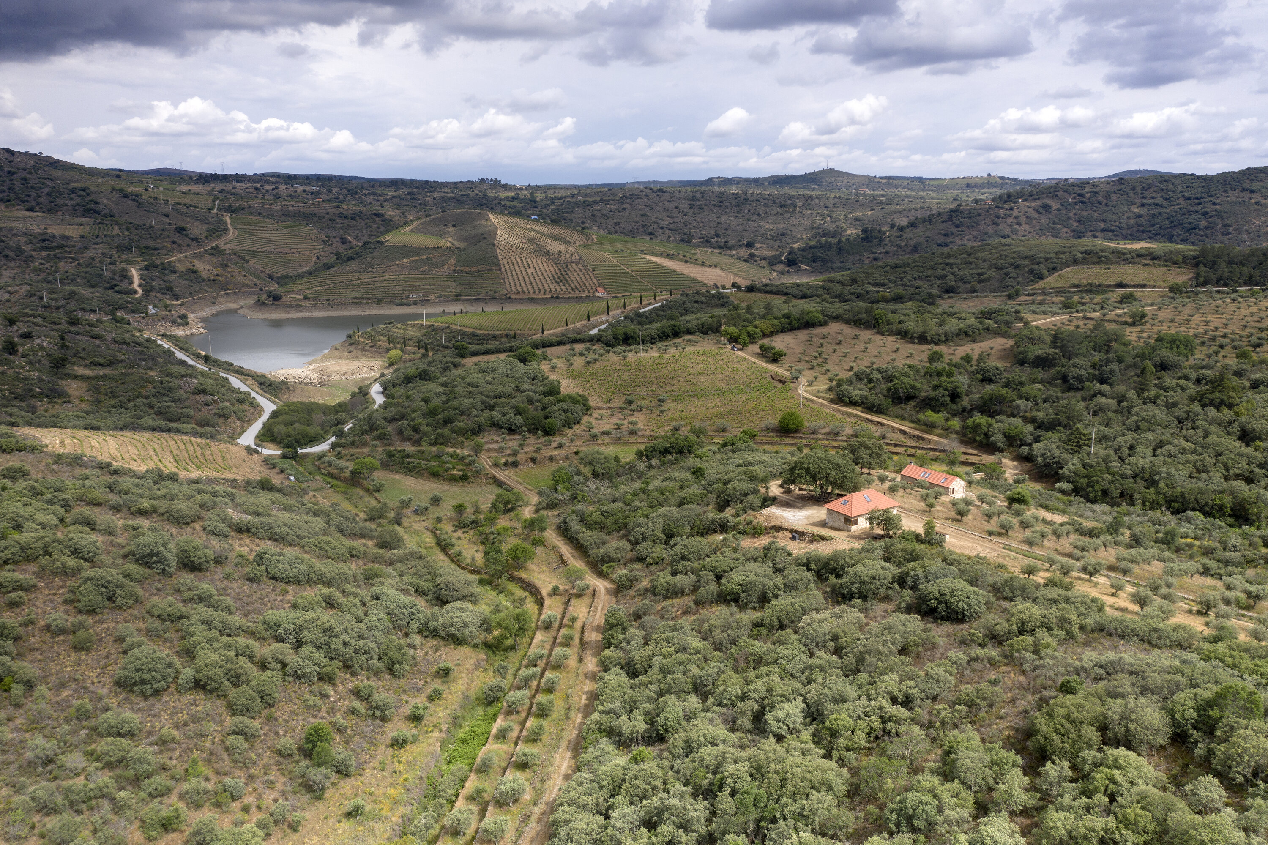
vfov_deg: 46.4
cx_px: 634
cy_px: 422
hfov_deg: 65.5
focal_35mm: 28
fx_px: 986
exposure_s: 1/160
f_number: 4.5
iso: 100
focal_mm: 10.26
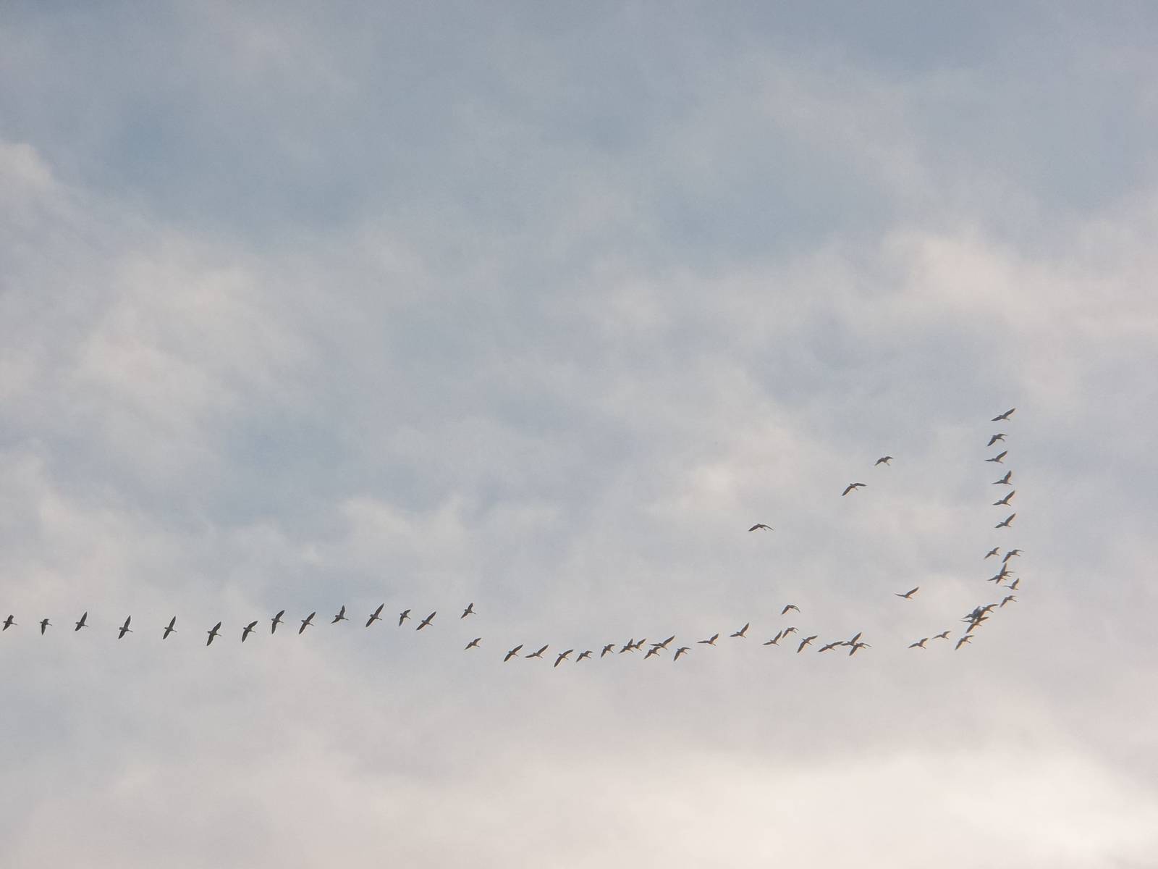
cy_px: 434
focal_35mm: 165
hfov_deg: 12.0
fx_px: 5520
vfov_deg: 9.0
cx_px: 579
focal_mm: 29.5
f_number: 5.9
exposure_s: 1/320
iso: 80
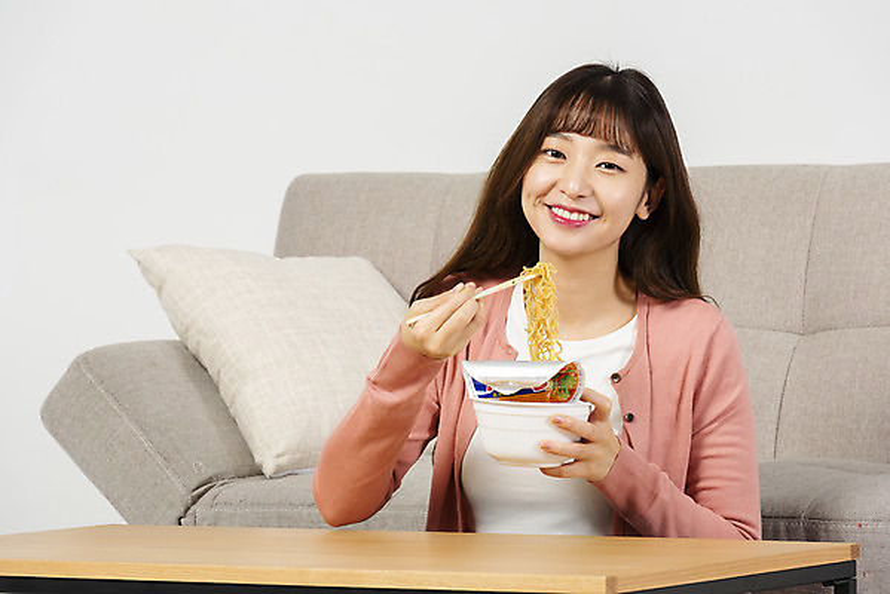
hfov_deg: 10.3
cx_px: 445
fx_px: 4947
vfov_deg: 6.9
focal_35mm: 200
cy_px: 297
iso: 100
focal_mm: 200
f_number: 11
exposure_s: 1/125
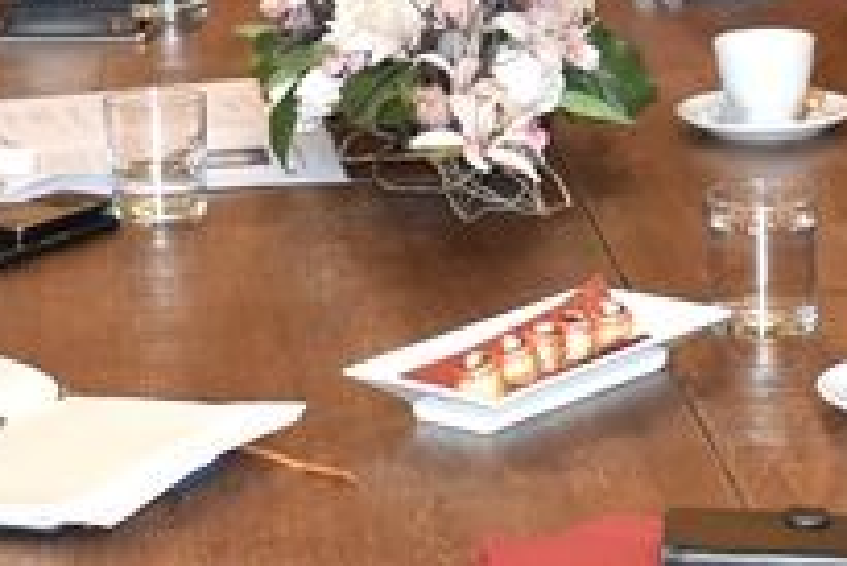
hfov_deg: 12.4
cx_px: 636
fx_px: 3885
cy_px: -134
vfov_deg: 8.2
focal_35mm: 165
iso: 900
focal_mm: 22
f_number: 3.8
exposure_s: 1/60
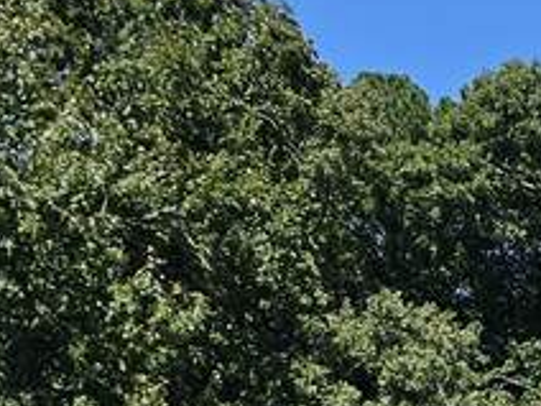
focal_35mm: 139
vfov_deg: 9.9
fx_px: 2172
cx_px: 1324
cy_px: 822
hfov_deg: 11.5
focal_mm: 6.3
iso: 10
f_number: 1.7
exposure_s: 1/992
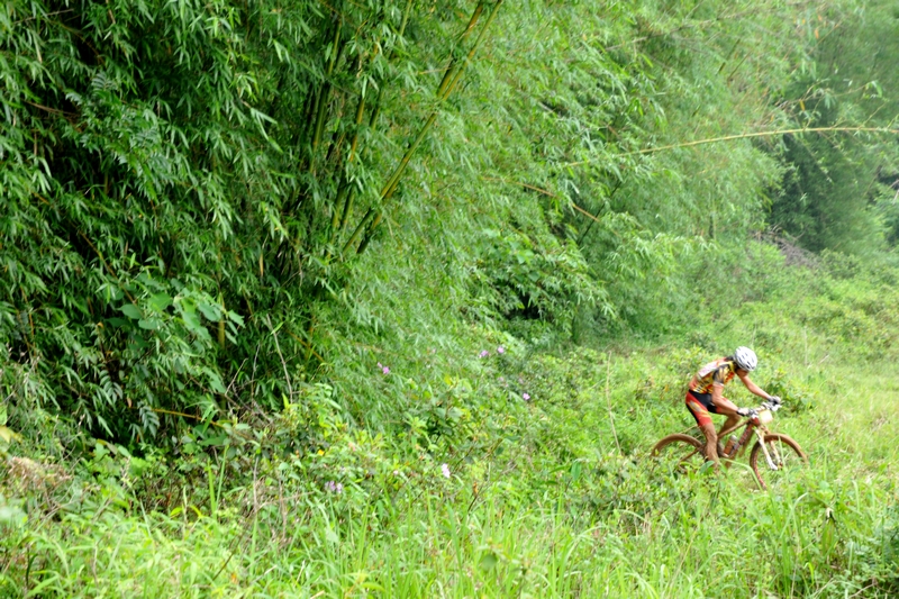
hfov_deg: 16.1
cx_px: 450
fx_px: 3183
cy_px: 300
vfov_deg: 10.7
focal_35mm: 128
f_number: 6.3
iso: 200
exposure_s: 1/60
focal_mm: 85
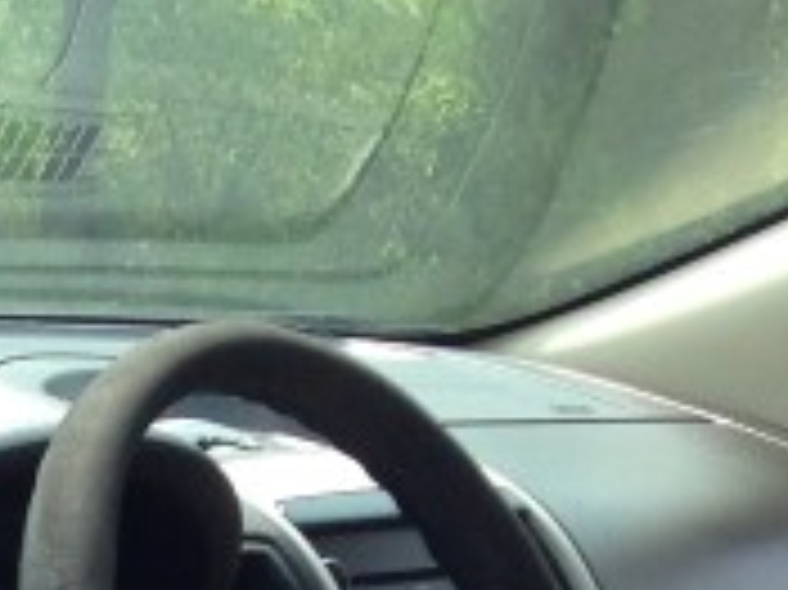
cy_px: 1720
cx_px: -711
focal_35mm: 193
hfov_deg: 9.7
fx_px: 4390
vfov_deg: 7.0
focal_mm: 4.12
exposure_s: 1/448
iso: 50
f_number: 2.4
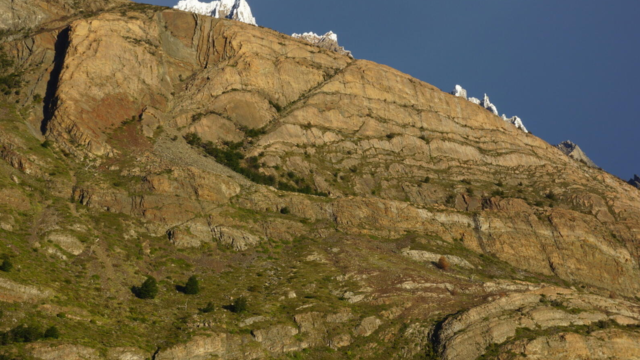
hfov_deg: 24.5
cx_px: 316
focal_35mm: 87
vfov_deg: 13.9
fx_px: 1477
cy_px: 146
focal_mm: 55
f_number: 9
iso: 100
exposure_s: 1/125
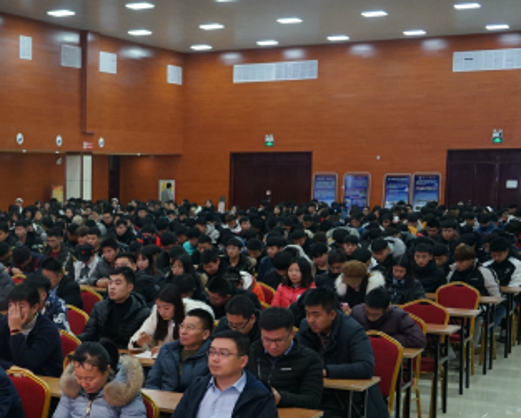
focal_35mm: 67
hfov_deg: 27.1
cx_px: 30
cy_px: 326
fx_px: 1034
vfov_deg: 22.6
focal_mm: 32
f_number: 4
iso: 1600
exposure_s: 1/160
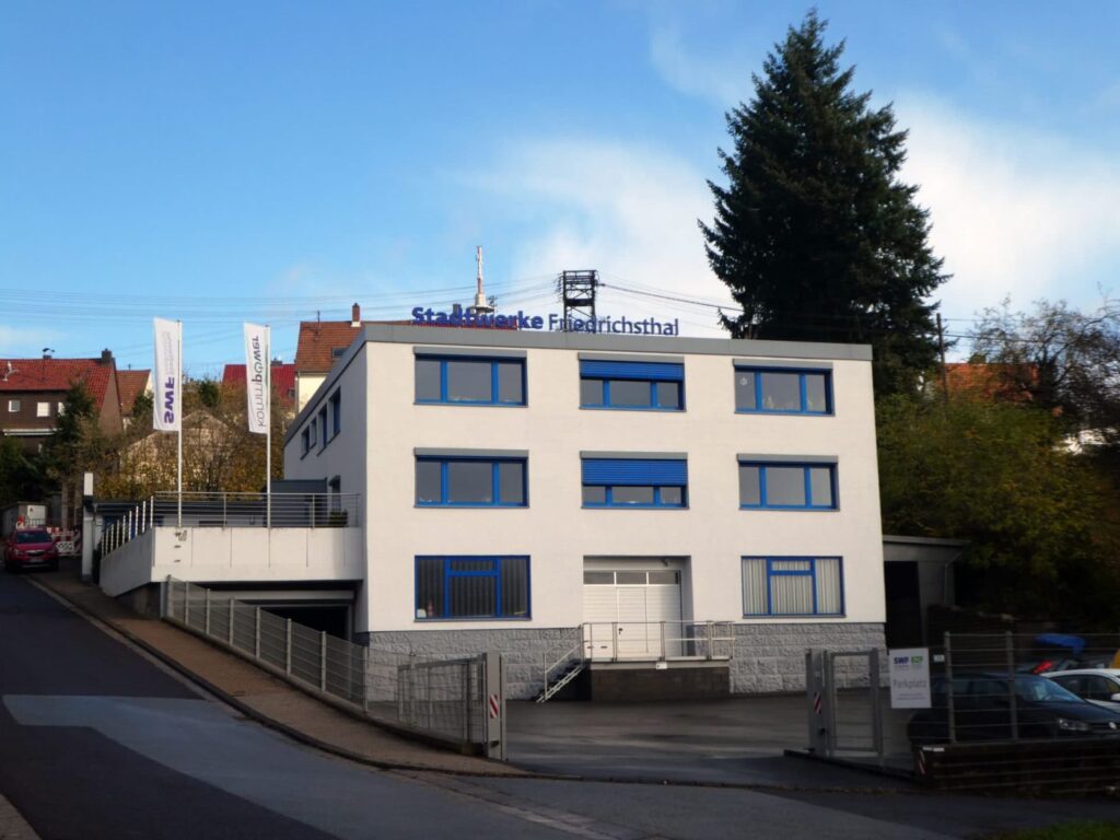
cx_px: 560
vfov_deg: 30.9
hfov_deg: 40.4
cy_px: 420
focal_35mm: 47
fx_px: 1521
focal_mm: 8.4
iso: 80
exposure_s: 1/500
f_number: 4
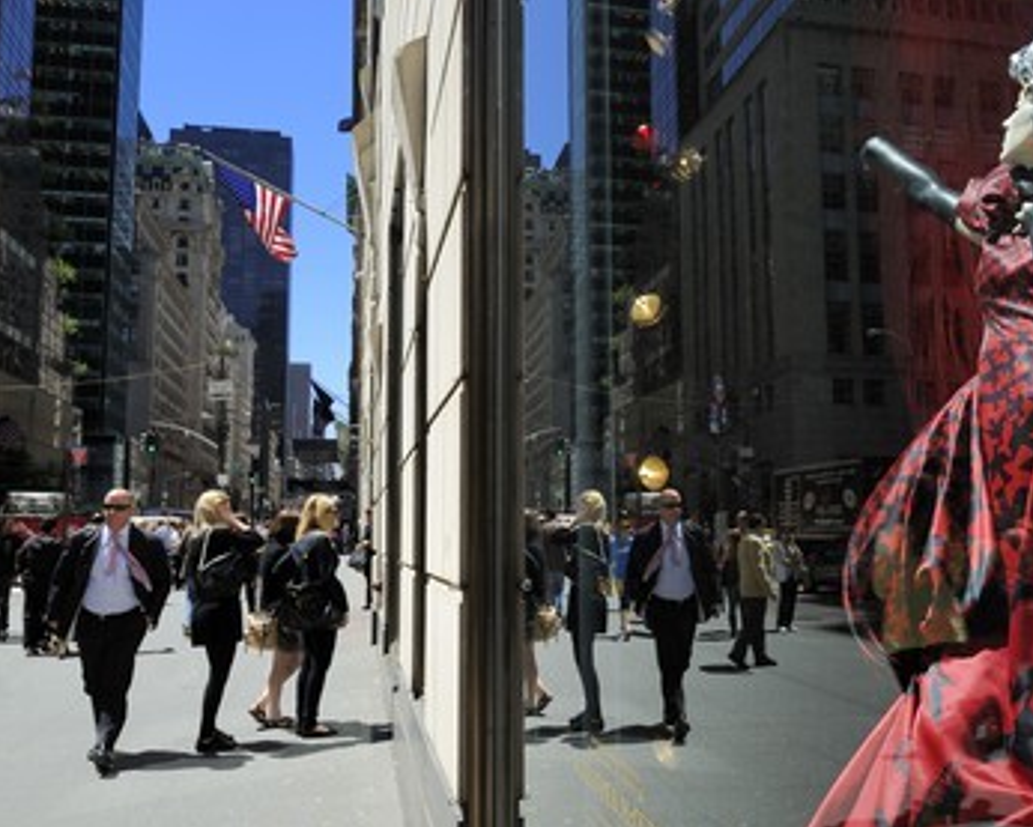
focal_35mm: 33
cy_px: 415
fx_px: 1009
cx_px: 618
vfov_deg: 44.6
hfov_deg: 53.8
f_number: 8
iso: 200
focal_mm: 29
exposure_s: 1/200
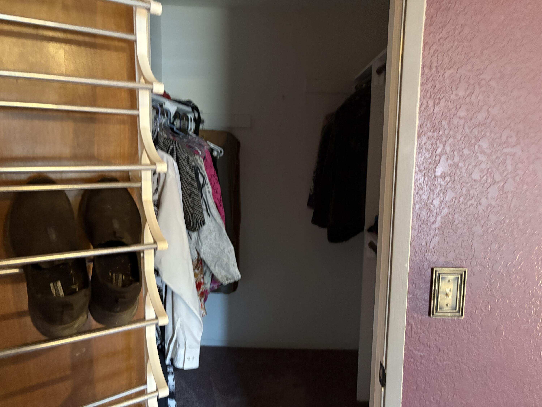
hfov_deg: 67.3
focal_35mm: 26
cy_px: 204
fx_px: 407
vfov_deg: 53.1
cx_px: 271
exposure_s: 1/30
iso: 800
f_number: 1.6
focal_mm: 5.96
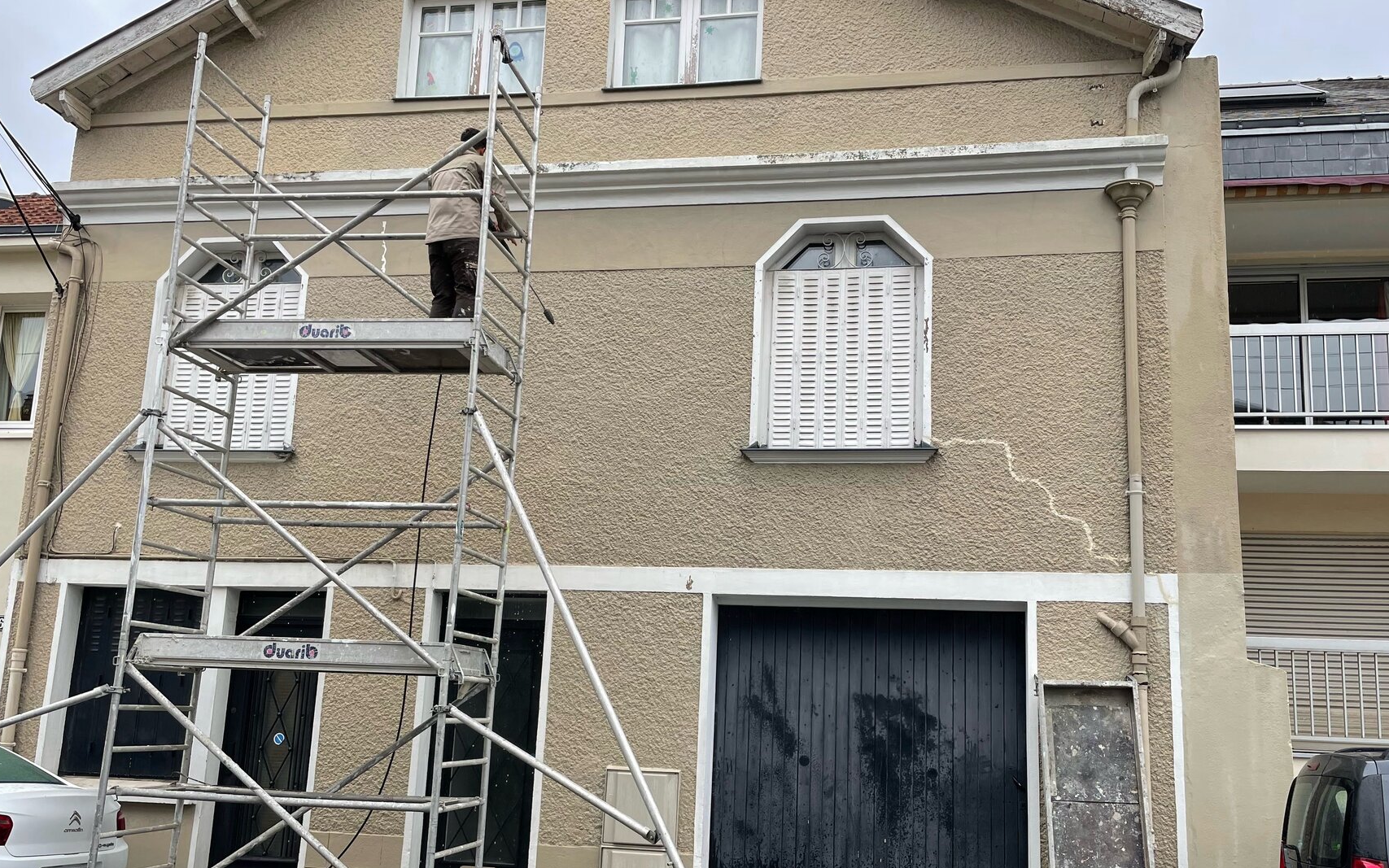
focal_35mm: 31
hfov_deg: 61.2
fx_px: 1174
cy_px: 494
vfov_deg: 40.5
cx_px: 718
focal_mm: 4.2
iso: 32
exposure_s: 1/477
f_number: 1.6
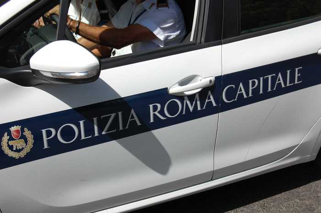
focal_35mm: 60
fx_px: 534
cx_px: 160
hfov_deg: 33.4
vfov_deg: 22.6
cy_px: 106
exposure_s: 1/400
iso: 200
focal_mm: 40
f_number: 10
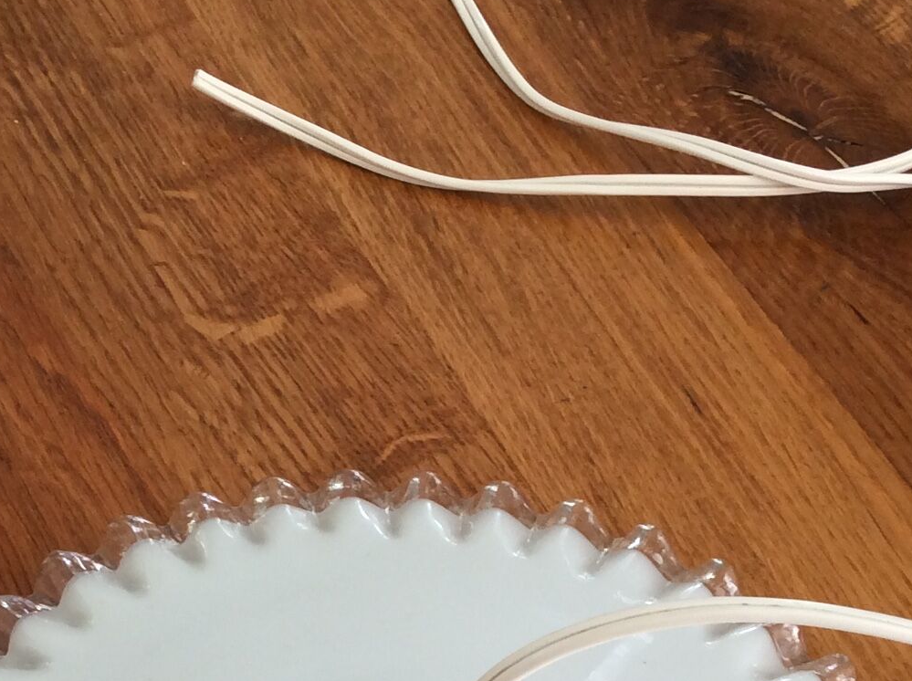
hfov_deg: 23.4
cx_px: 237
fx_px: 2183
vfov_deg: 17.0
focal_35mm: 83
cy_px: 786
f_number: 2.4
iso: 32
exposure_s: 1/33
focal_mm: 3.3
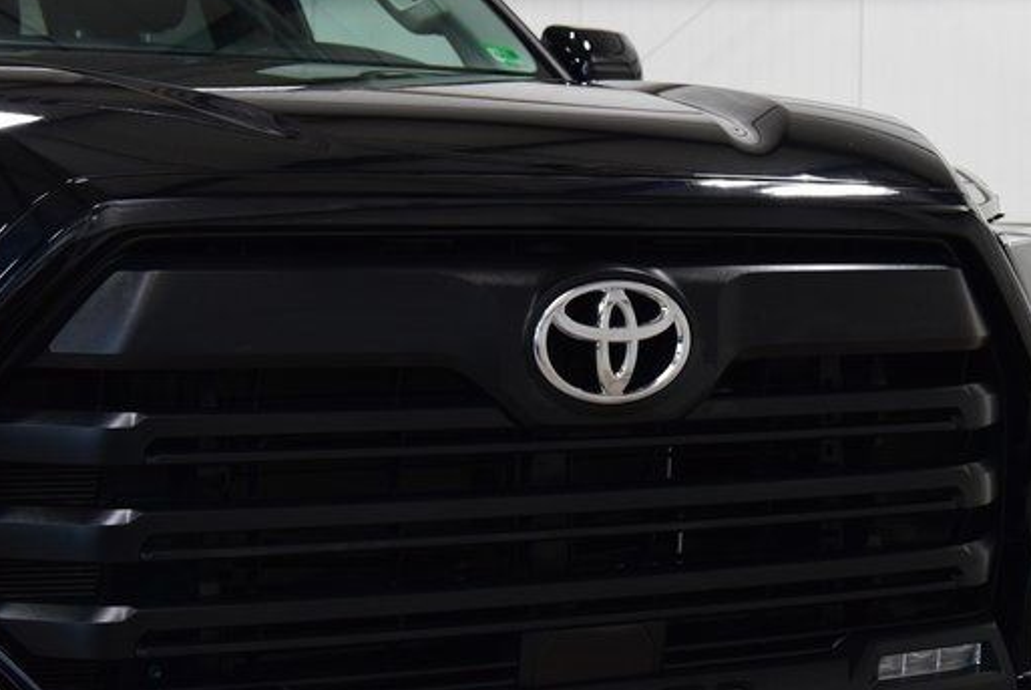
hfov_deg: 23.6
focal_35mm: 86
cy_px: 411
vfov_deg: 15.9
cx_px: 525
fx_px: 2465
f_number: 6.3
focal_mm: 46
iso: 1600
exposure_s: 1/60
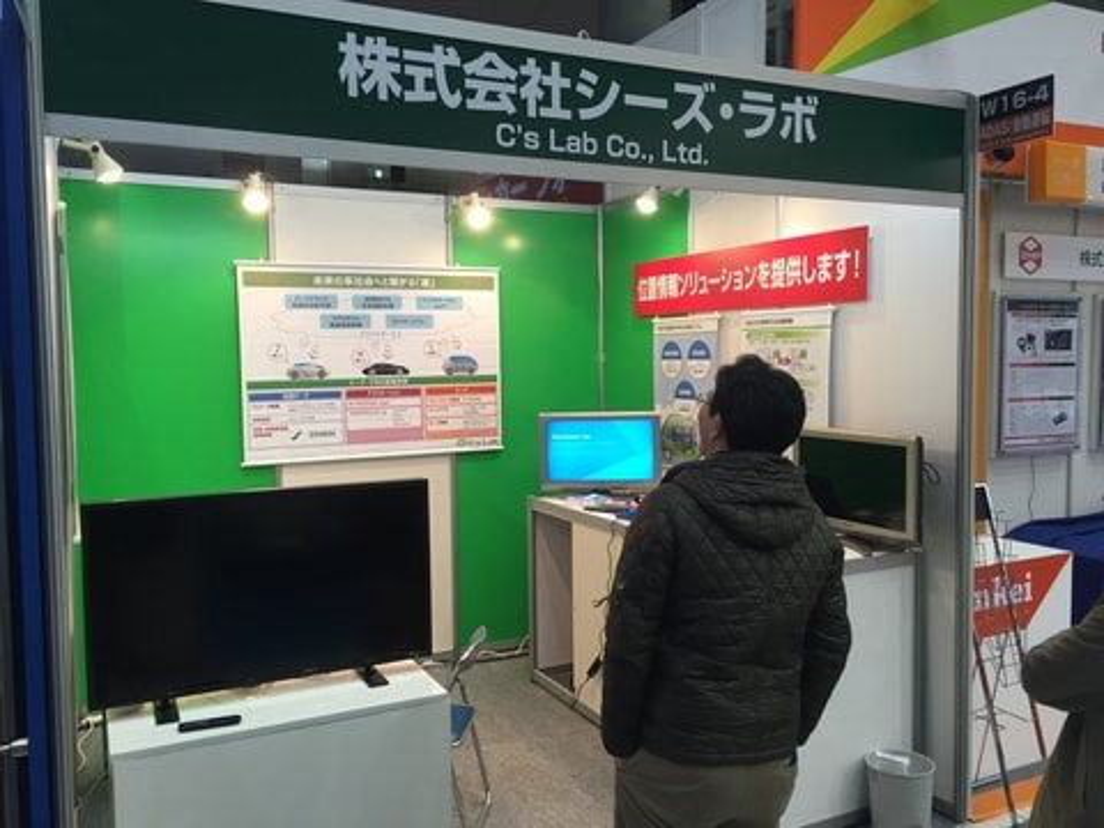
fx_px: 925
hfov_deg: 61.7
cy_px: 414
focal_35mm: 29
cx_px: 552
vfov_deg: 48.2
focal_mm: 4.15
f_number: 2.2
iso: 50
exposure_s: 1/33
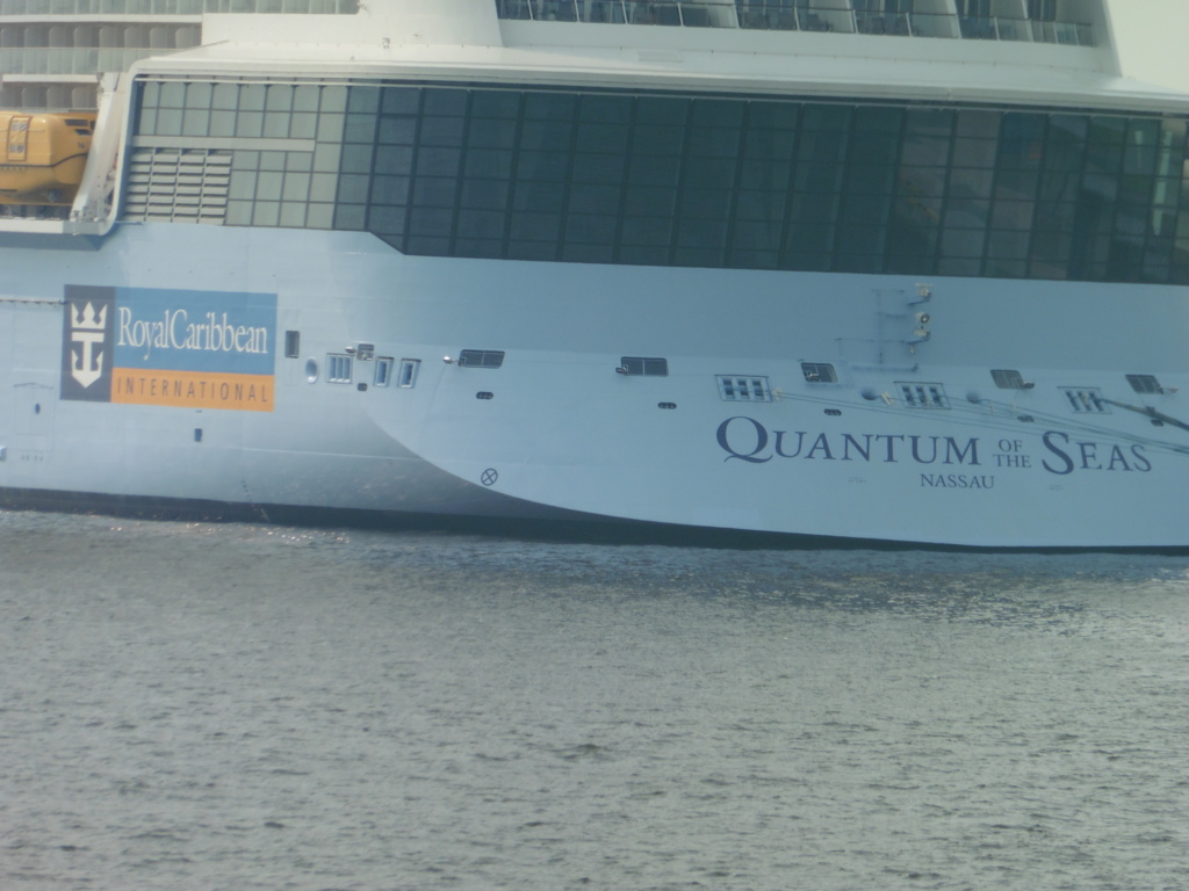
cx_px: 594
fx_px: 14907
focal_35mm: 434
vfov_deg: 3.4
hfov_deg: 4.6
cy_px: 446
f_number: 6.2
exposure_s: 1/640
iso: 100
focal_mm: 77.4
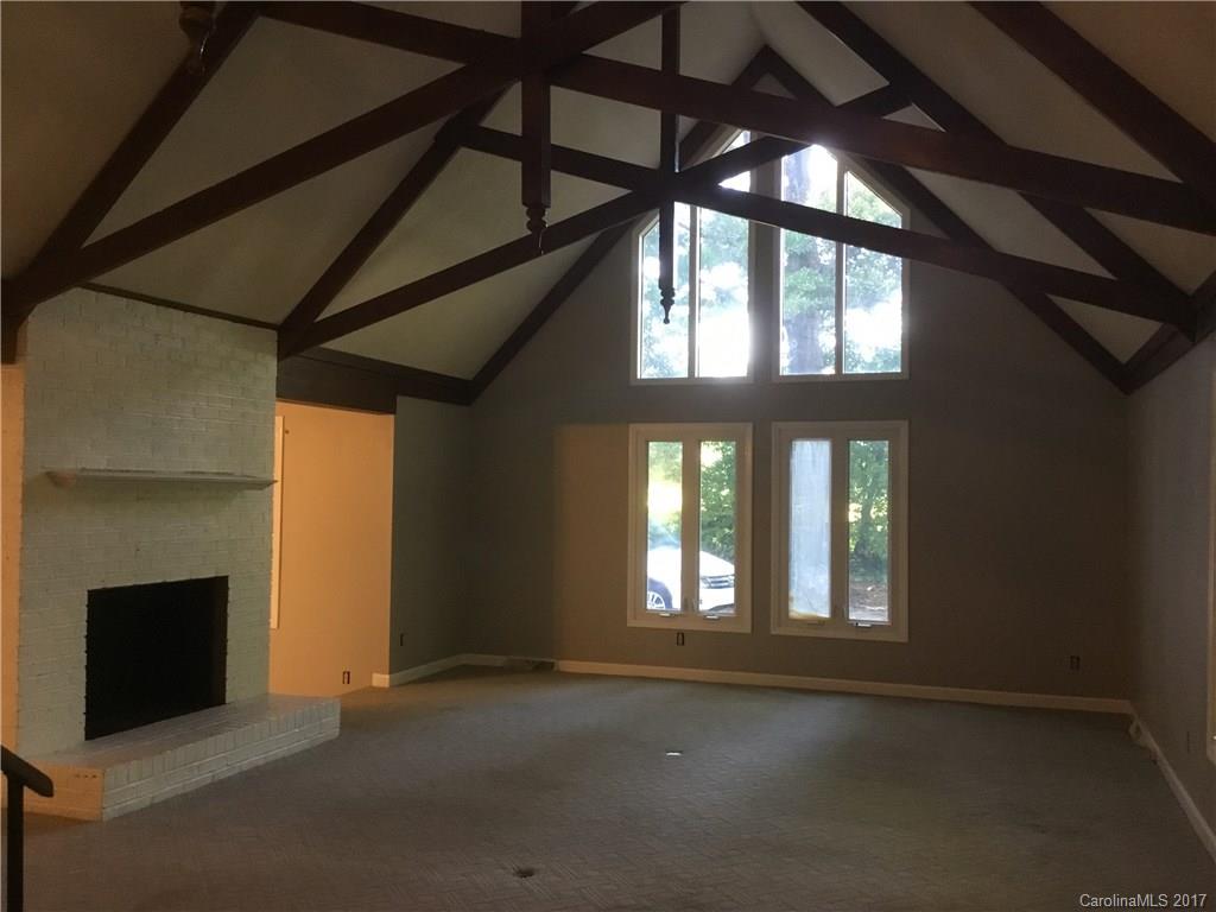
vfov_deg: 45.4
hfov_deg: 58.4
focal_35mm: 31
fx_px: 1089
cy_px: 456
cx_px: 608
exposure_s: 1/30
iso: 160
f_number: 2.4
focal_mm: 3.3
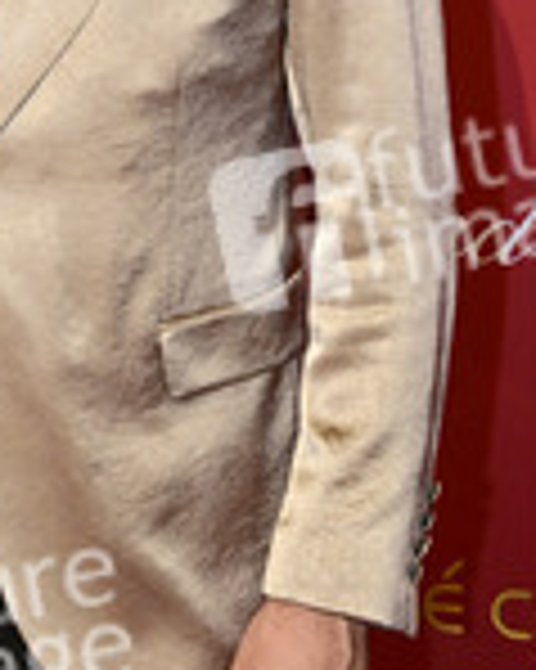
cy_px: -18
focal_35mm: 121
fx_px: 2402
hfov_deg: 12.6
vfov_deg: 15.6
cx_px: 32
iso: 1600
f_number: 7.1
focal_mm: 48
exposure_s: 1/160
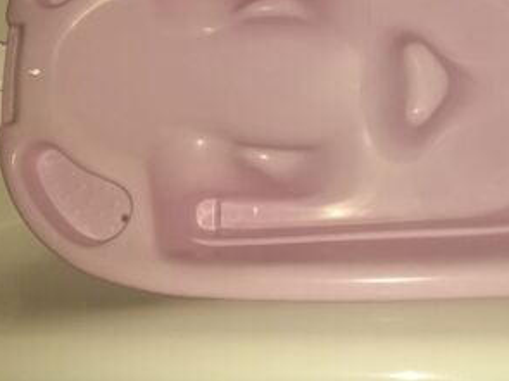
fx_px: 647
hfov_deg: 41.8
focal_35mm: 44
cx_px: 376
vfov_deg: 31.9
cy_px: 74
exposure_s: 1/33.3
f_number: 2.2
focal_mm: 4.5
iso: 250
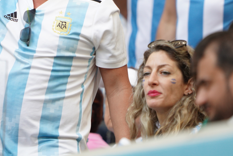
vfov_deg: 1.4
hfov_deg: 2.1
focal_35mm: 1004
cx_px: 17
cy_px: -26
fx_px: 6497
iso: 640
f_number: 2.8
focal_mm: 400
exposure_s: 1/1600
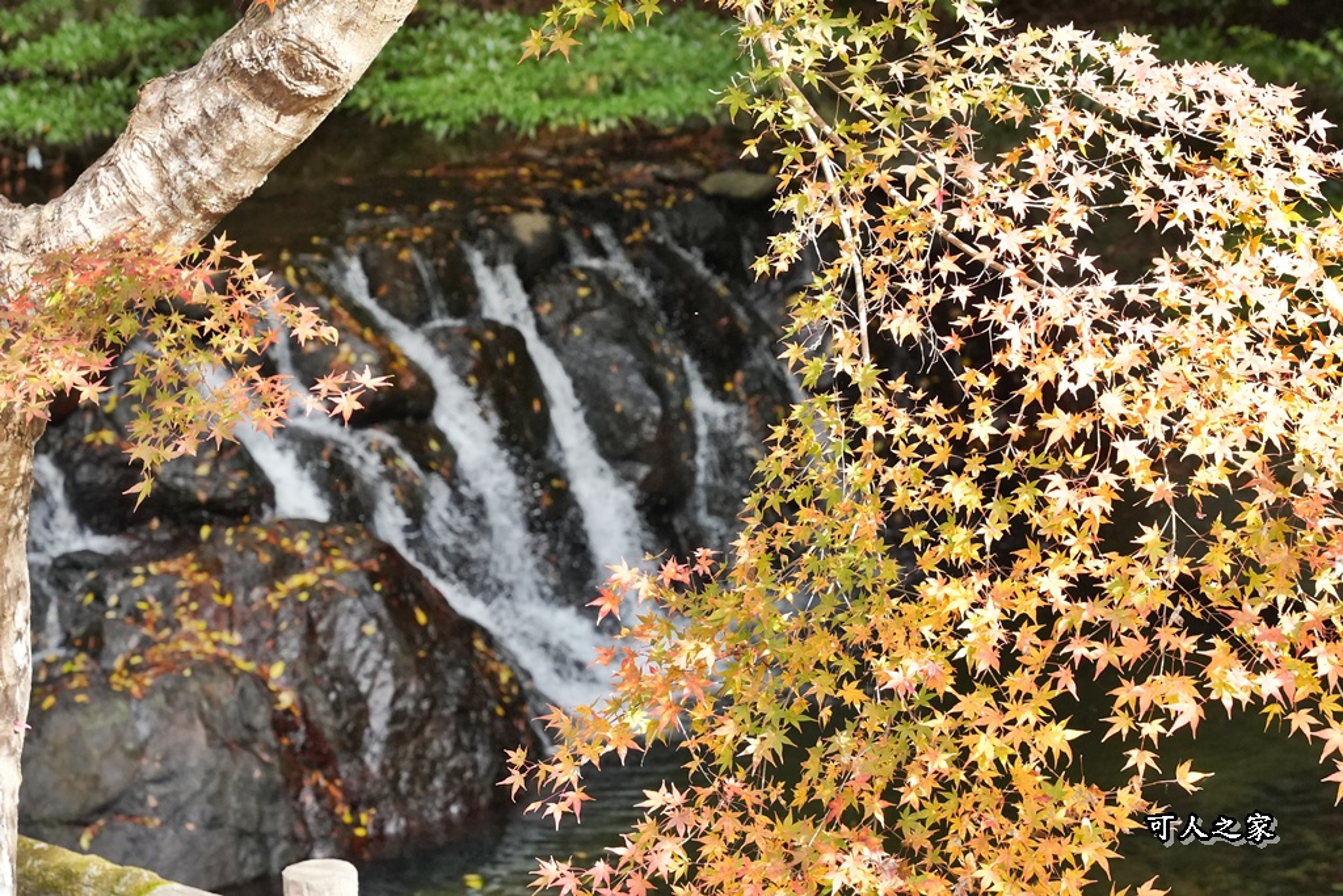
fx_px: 3917
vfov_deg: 13.0
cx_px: 672
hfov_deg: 19.5
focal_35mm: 105
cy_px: 448
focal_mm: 70
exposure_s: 1/500
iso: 2500
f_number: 6.3
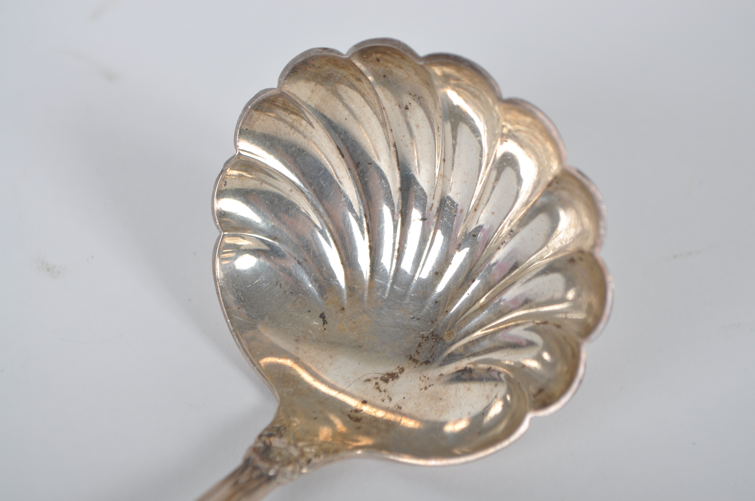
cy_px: 250
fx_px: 1728
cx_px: 378
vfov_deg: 16.5
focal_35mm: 82
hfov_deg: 24.6
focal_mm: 55
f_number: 9
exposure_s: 1/125
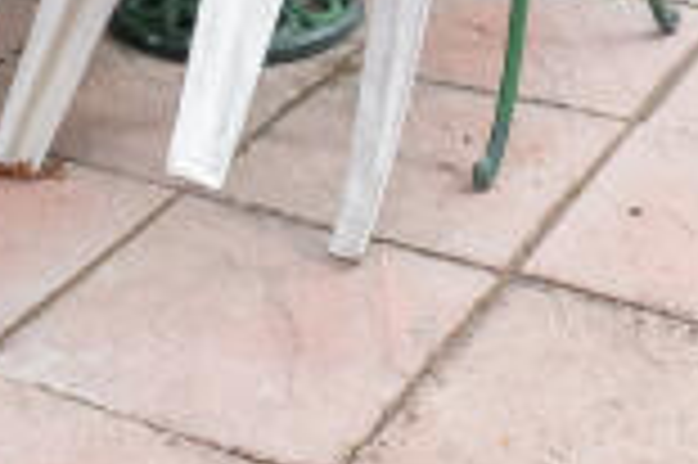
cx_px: 365
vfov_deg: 10.8
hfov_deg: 20.6
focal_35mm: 99
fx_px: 1917
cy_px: -791
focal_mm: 10
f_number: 5
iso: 640
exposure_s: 1/500
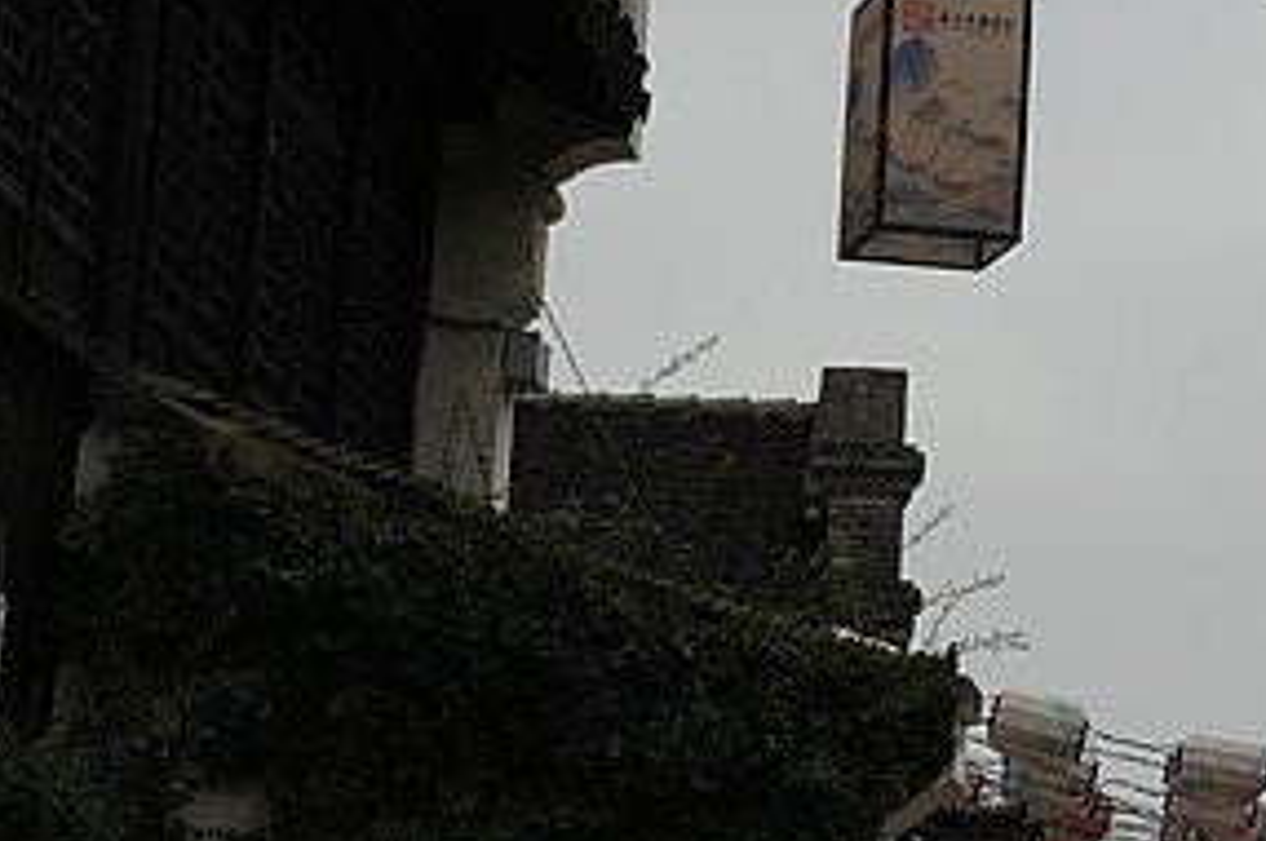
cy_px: 95
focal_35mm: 126
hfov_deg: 15.6
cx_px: 1540
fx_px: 4426
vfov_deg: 10.8
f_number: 11
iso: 500
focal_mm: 45
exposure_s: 1/320
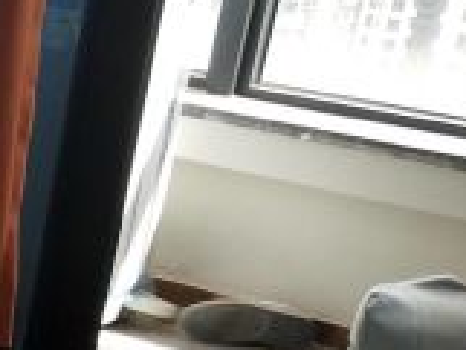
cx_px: -625
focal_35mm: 149
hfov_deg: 11.2
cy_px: 341
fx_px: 2007
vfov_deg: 9.9
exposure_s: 1/188
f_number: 1.8
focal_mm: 3.95
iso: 51
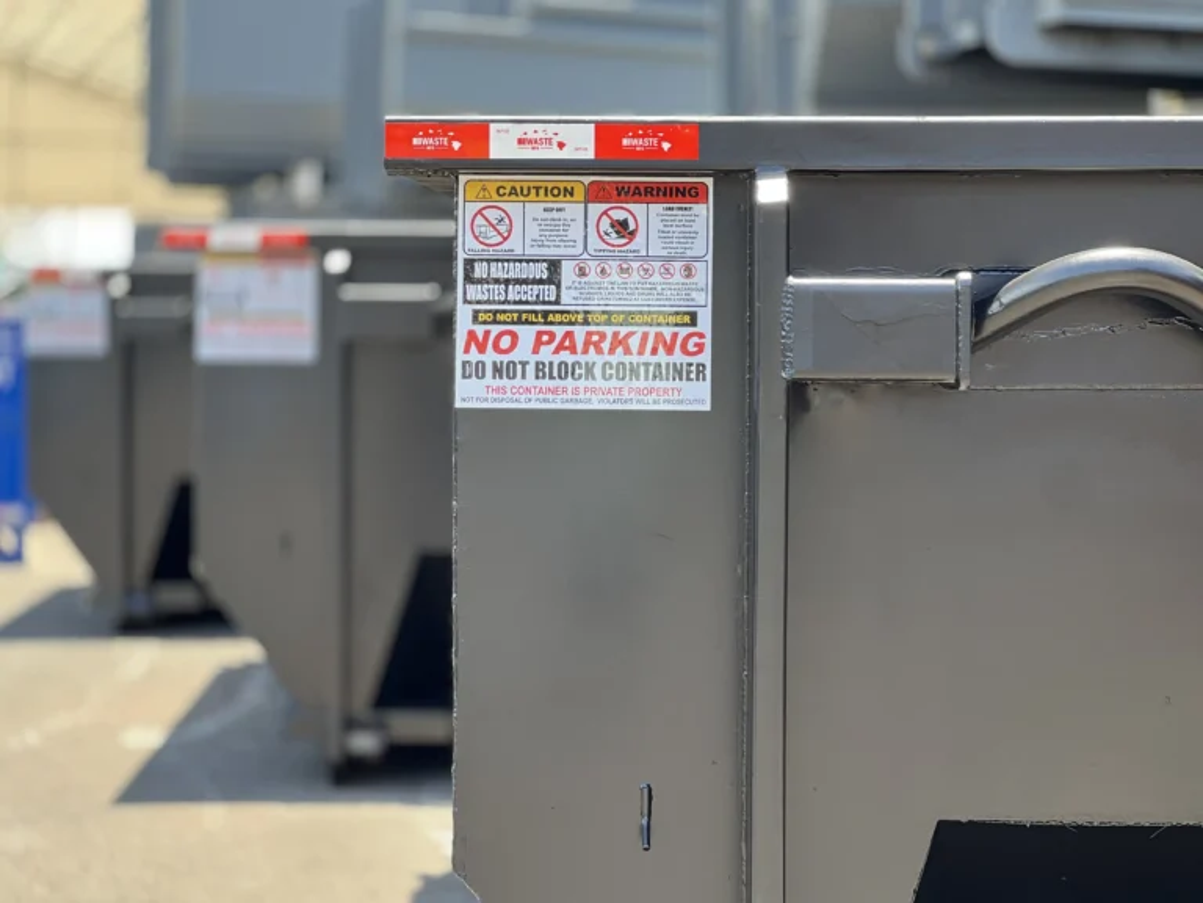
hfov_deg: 25.3
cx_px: 602
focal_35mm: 77
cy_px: 452
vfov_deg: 19.1
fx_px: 2676
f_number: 2.8
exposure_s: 1/121
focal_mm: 9
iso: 50
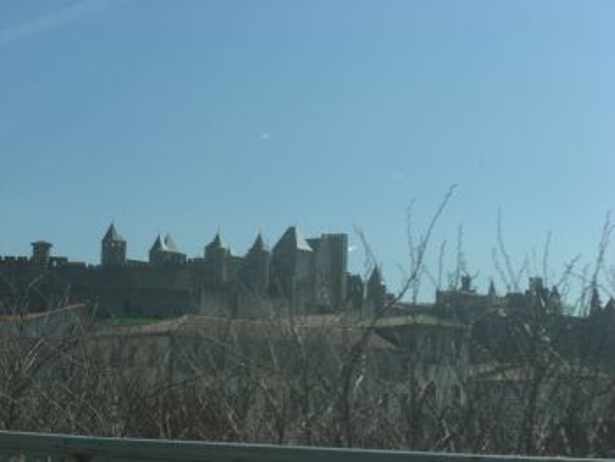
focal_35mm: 80
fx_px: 1422
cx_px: 308
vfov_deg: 18.5
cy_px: 231
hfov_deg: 24.4
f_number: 6
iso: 80
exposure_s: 1/400
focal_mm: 16.6
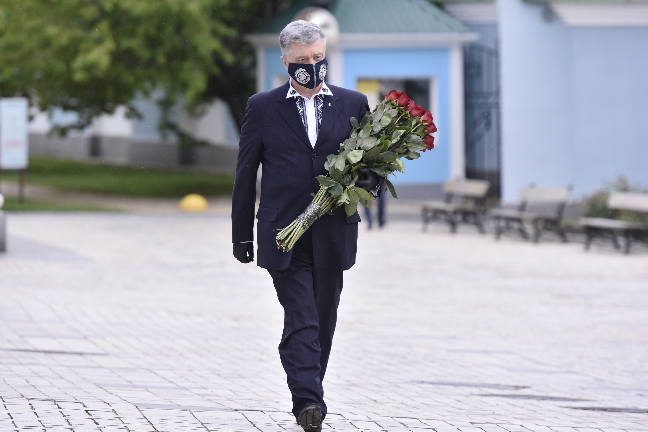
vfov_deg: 5.0
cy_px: 216
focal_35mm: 278
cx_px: 324
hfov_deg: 7.4
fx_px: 4996
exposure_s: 1/1000
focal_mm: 185
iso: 400
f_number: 4
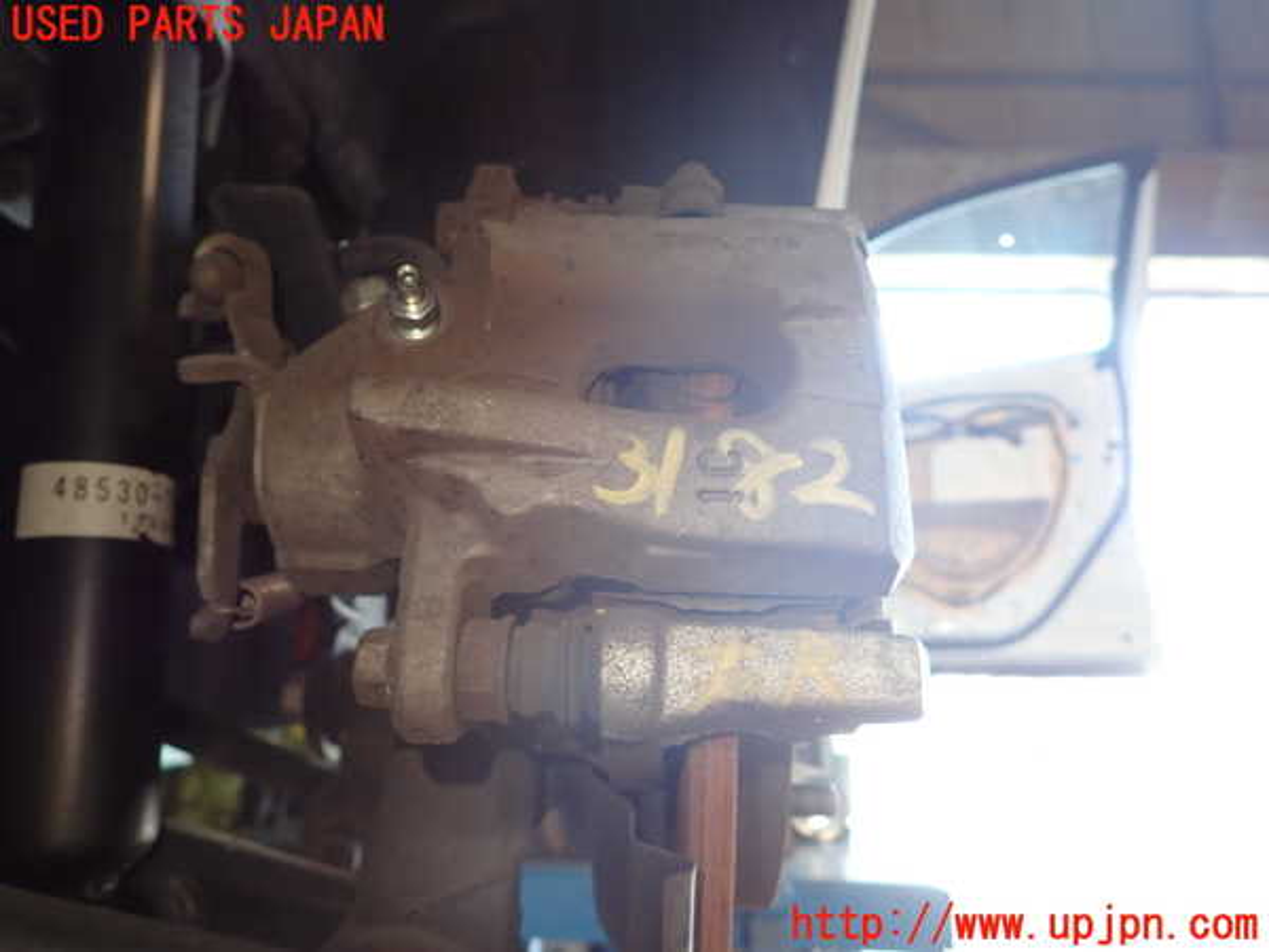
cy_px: 476
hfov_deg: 69.4
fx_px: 916
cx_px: 634
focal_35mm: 25
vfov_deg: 54.9
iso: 200
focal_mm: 4.5
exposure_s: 1/40
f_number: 2
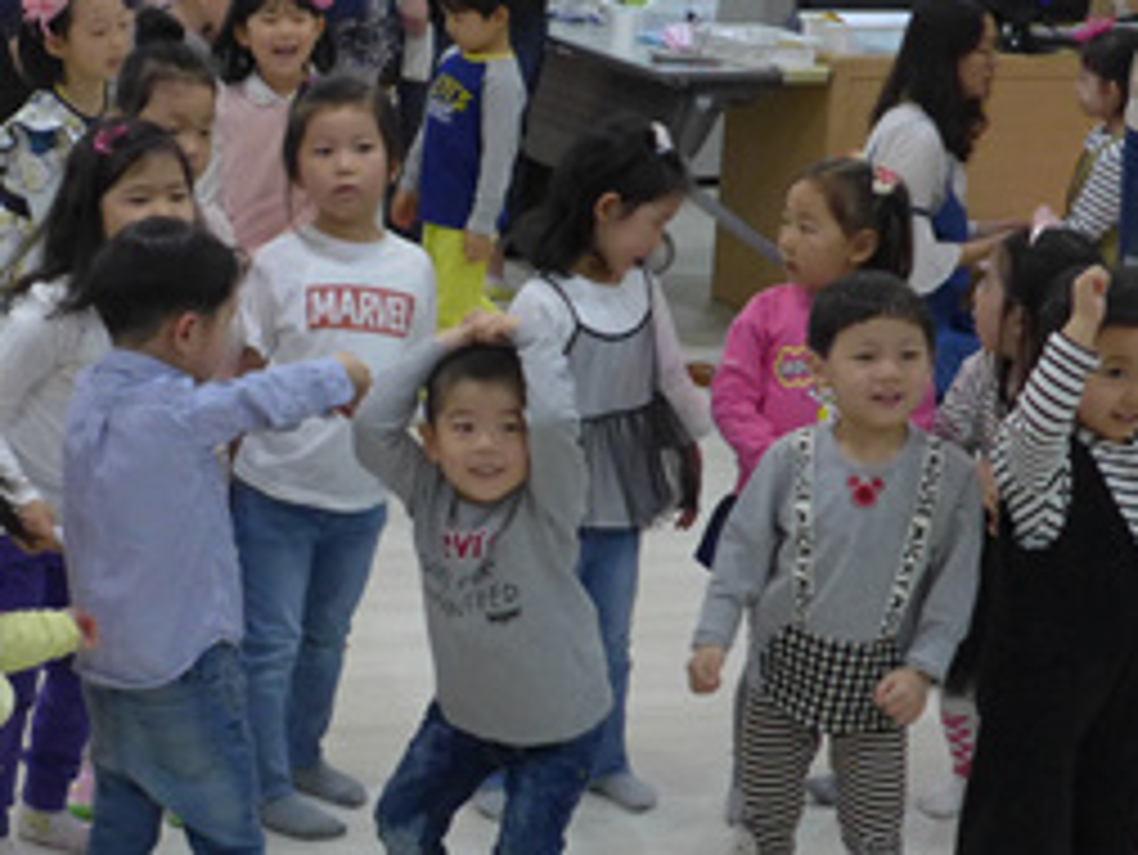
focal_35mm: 101
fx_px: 3322
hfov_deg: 19.1
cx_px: 103
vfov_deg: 14.7
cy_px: 472
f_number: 1.7
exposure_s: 1/320
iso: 400
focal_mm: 7.9
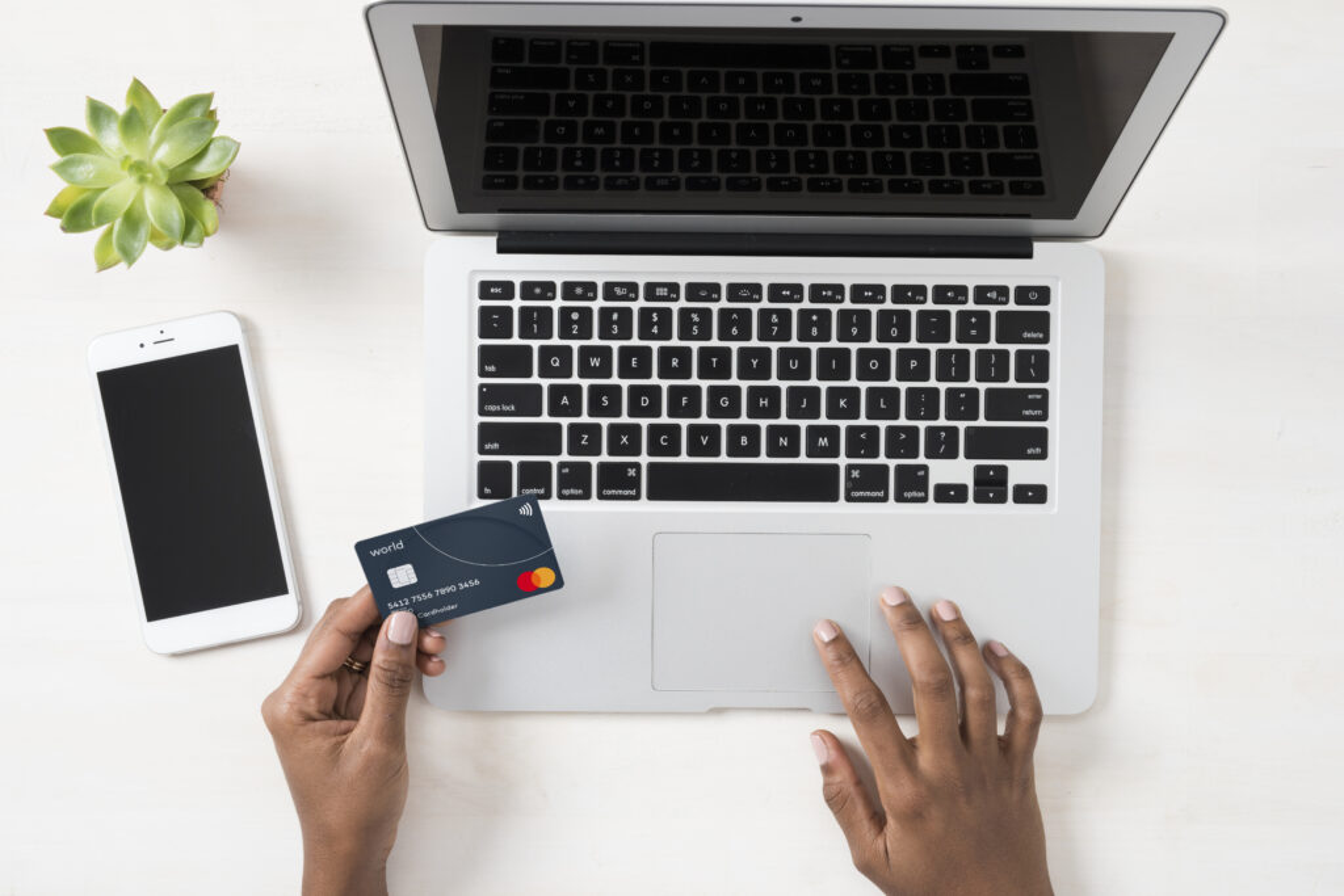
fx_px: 1867
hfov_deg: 39.6
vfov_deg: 27.0
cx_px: 672
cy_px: 448
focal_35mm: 50
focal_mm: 50
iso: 200
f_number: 16
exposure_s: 1/125
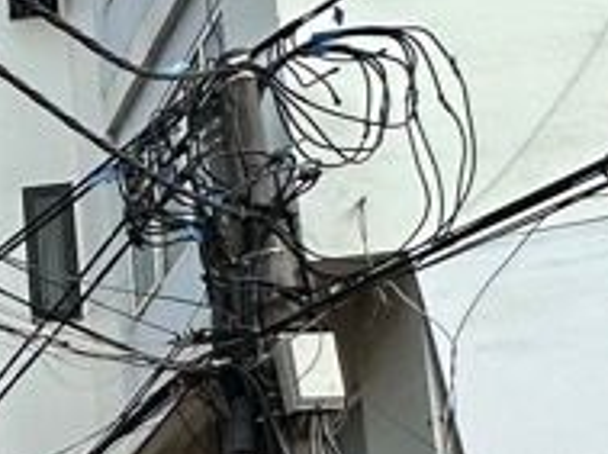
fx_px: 1332
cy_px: 808
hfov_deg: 16.4
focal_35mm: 76
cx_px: -733
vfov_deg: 16.3
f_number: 2.2
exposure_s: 1/518
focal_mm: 2.22
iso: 40
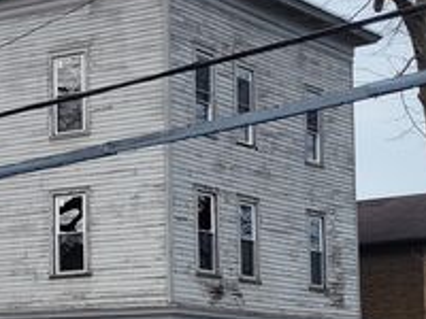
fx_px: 800
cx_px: -100
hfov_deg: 26.2
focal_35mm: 65
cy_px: 299
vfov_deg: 22.0
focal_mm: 5.4
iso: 40
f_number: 1.8
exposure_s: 1/313
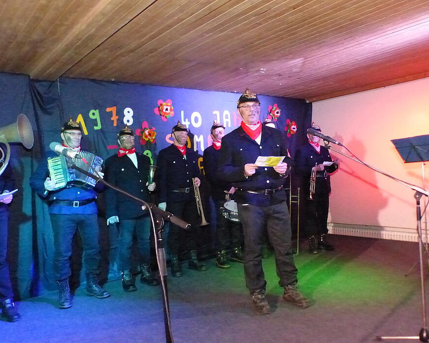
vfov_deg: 47.1
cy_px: 172
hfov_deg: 57.2
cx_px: 201
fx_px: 393
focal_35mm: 31
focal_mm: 5.2
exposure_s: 1/60
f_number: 2.8
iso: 3200
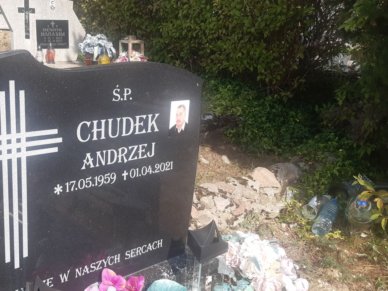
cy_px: 153
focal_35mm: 38
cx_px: 117
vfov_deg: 37.7
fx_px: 426
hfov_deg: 47.8
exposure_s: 1/965
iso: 40
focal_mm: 3.92
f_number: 1.7
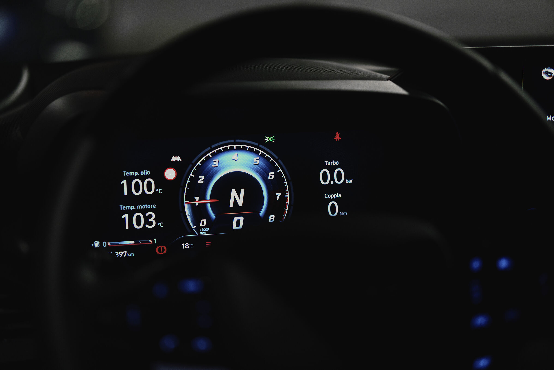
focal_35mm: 84
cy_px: 185
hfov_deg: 24.2
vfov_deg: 16.3
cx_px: 277
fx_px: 1293
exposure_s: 1/125
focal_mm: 56
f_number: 1.4
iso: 1000
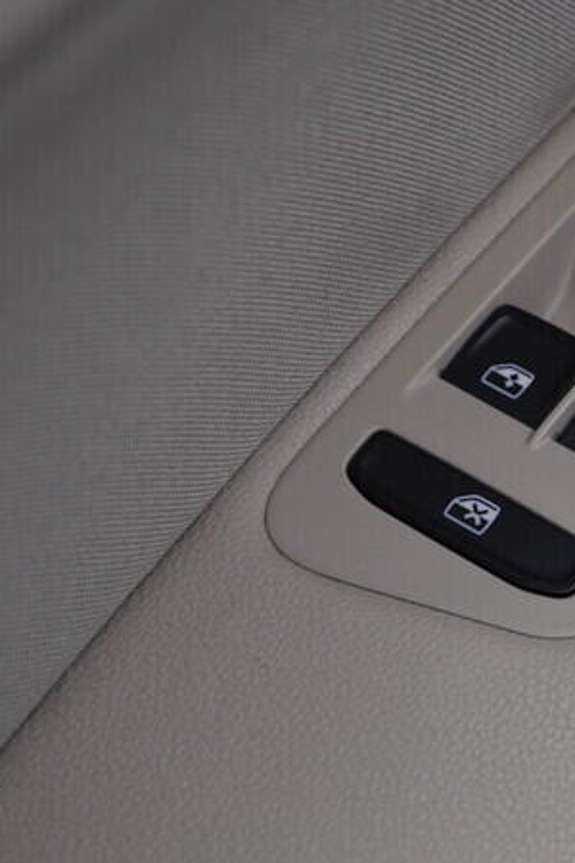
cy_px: 492
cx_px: 767
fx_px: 1964
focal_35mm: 82
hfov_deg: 15.7
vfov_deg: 24.7
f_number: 4
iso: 125
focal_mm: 24
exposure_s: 1/60
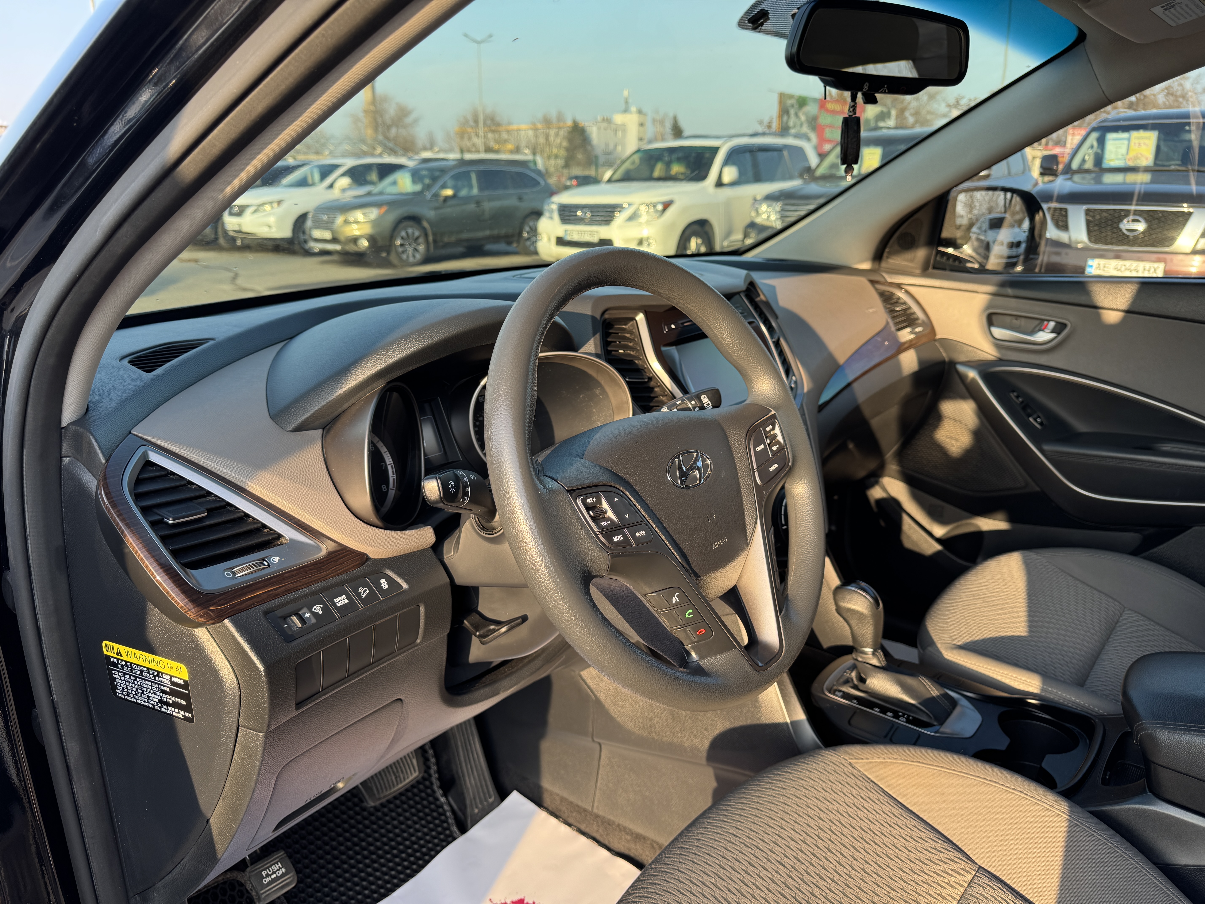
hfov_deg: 71.6
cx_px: 602
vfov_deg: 56.8
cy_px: 452
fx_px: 835
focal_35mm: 24
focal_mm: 6.76
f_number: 1.78
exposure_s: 1/210
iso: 64
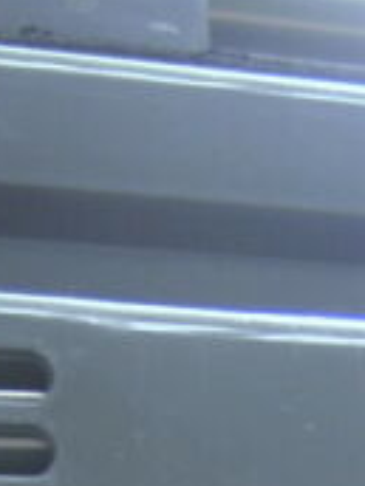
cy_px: 778
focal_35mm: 107
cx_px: 688
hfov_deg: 12.5
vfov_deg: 16.4
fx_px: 1504
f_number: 1.8
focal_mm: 5.2
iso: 80
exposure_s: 1/60
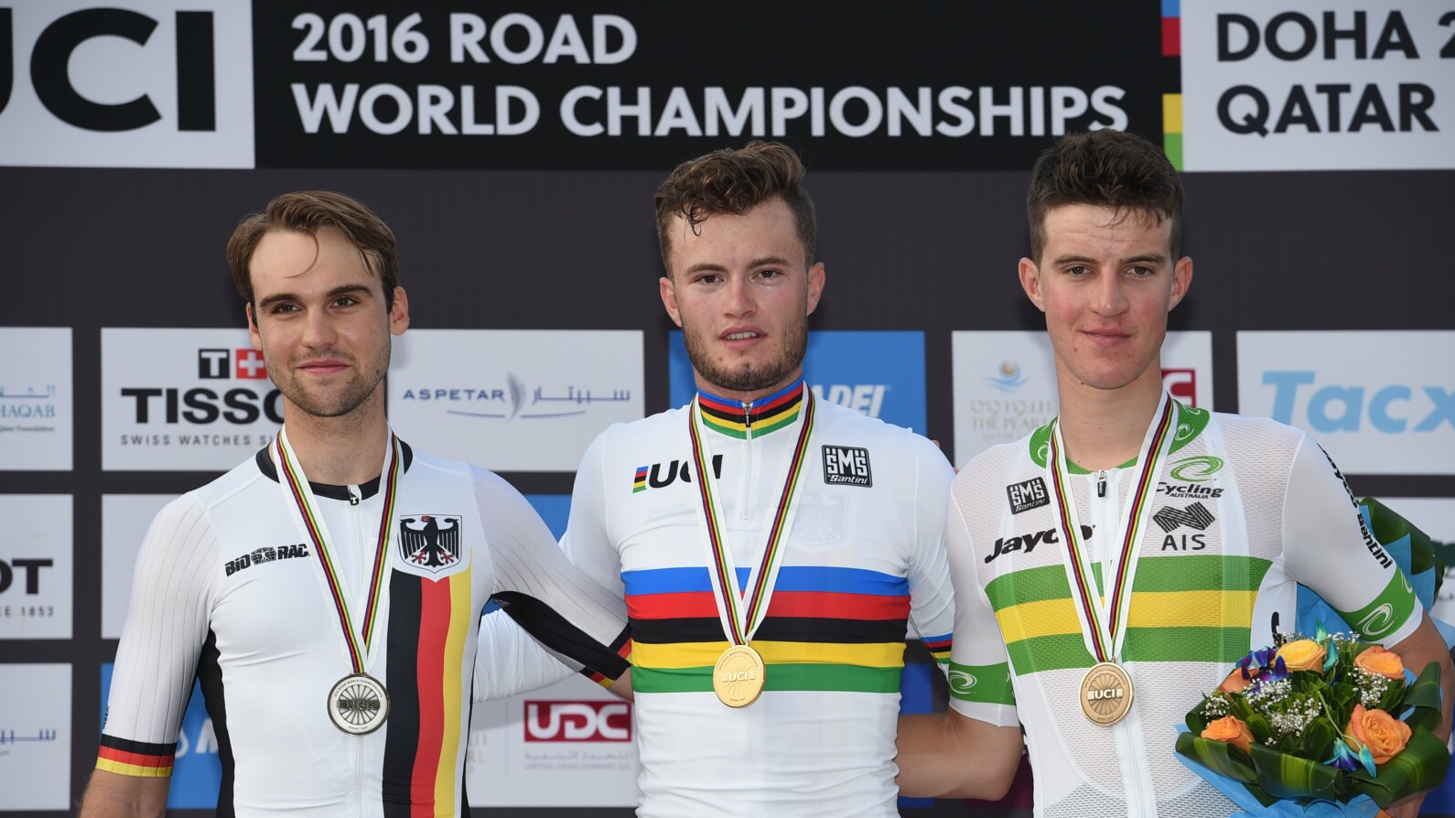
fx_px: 6905
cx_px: 731
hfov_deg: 12.0
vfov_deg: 6.8
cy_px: 484
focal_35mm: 179
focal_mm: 170
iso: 200
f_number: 8
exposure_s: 1/250
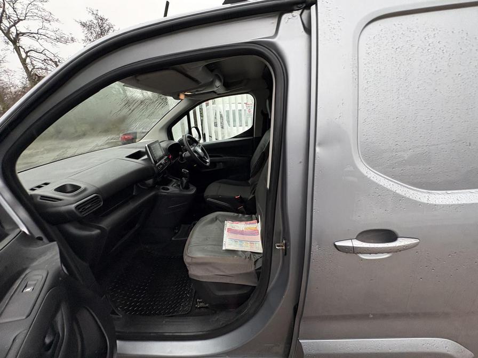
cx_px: 239
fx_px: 193
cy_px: 179
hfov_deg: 102.1
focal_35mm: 14
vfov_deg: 85.7
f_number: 2.2
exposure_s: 1/99
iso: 125
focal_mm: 2.22
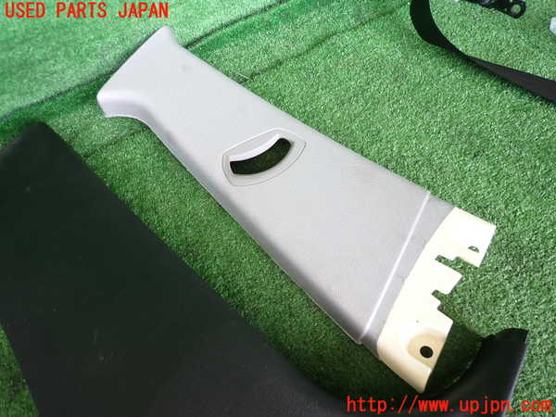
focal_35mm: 25
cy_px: 208
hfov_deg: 69.4
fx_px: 402
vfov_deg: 54.9
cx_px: 278
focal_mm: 4.5
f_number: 2
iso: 200
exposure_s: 1/60
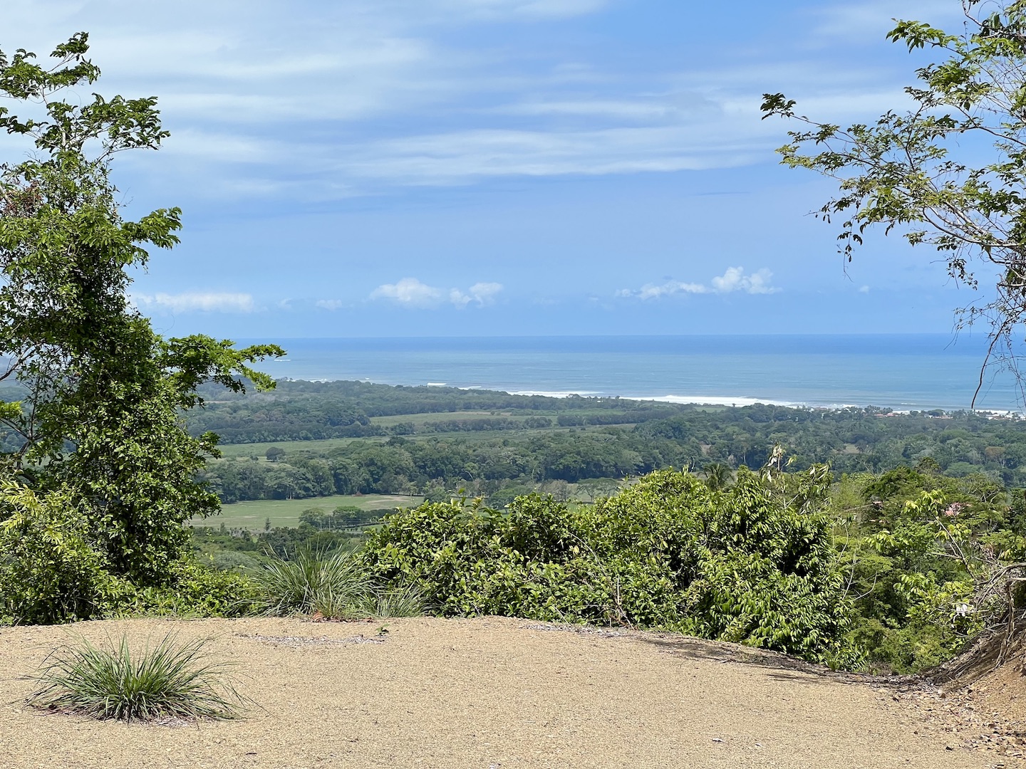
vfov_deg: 19.1
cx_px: 513
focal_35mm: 77
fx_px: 2282
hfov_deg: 25.3
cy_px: 384
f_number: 2.8
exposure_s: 1/1033
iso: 32
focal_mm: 9
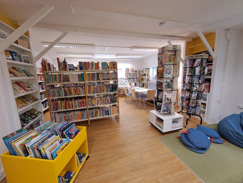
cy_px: 92
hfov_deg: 106.2
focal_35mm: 13
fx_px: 91
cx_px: 122
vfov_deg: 89.9
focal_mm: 1.42
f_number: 2.2
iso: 250
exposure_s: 1/50
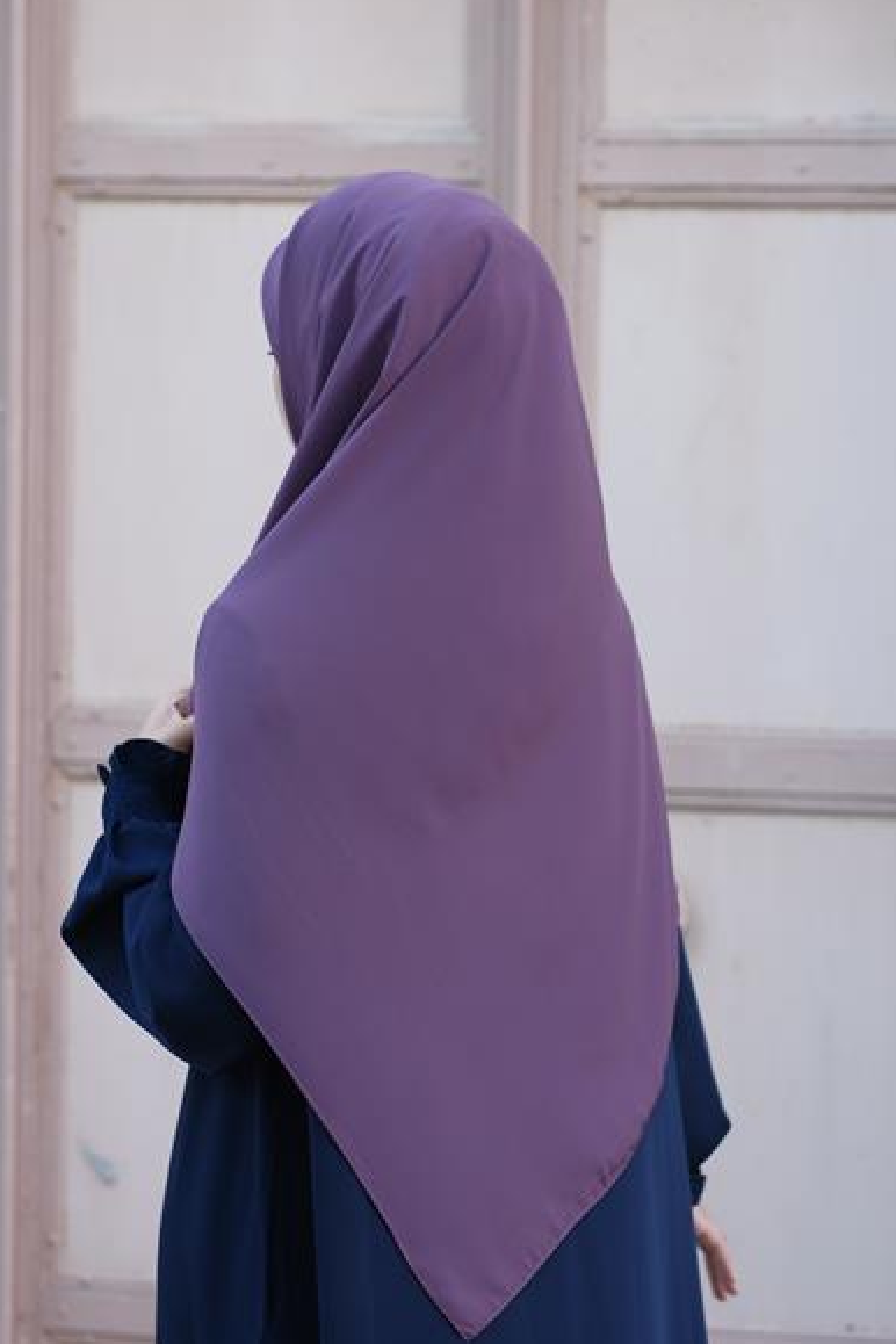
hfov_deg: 15.7
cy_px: 680
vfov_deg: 23.4
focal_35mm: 87
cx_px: 448
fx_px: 3248
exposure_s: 1/125
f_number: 2.5
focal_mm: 56
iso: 125
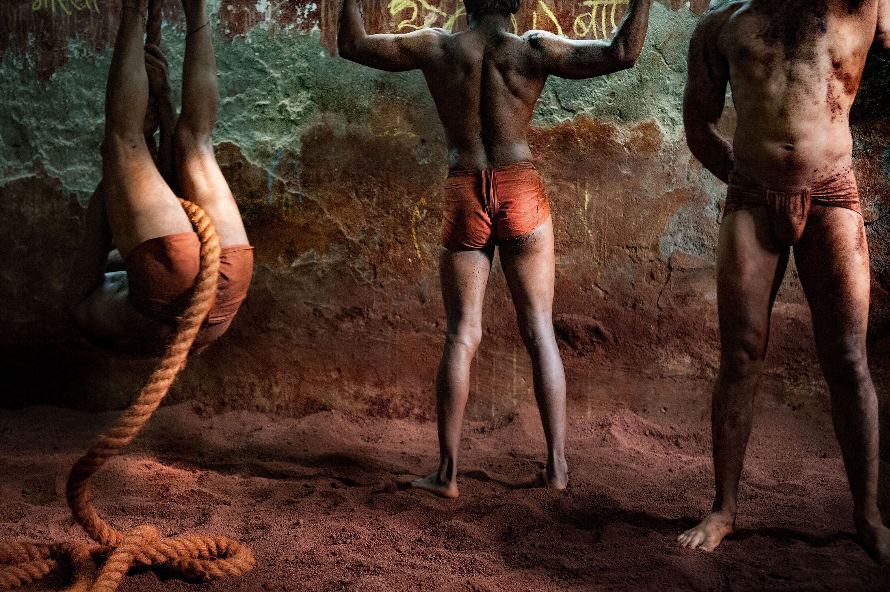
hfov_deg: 38.9
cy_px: 296
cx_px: 423
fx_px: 1260
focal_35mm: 51
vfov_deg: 26.4
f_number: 2.8
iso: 5000
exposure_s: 1/80
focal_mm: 48
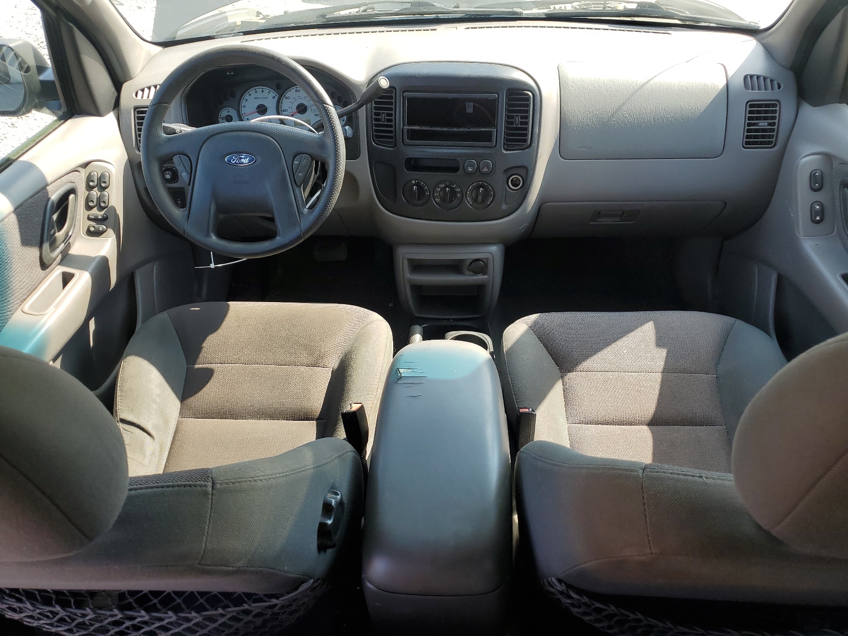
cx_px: 424
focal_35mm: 26
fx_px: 637
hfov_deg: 67.3
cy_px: 318
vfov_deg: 53.1
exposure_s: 1/370
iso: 50
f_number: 1.5
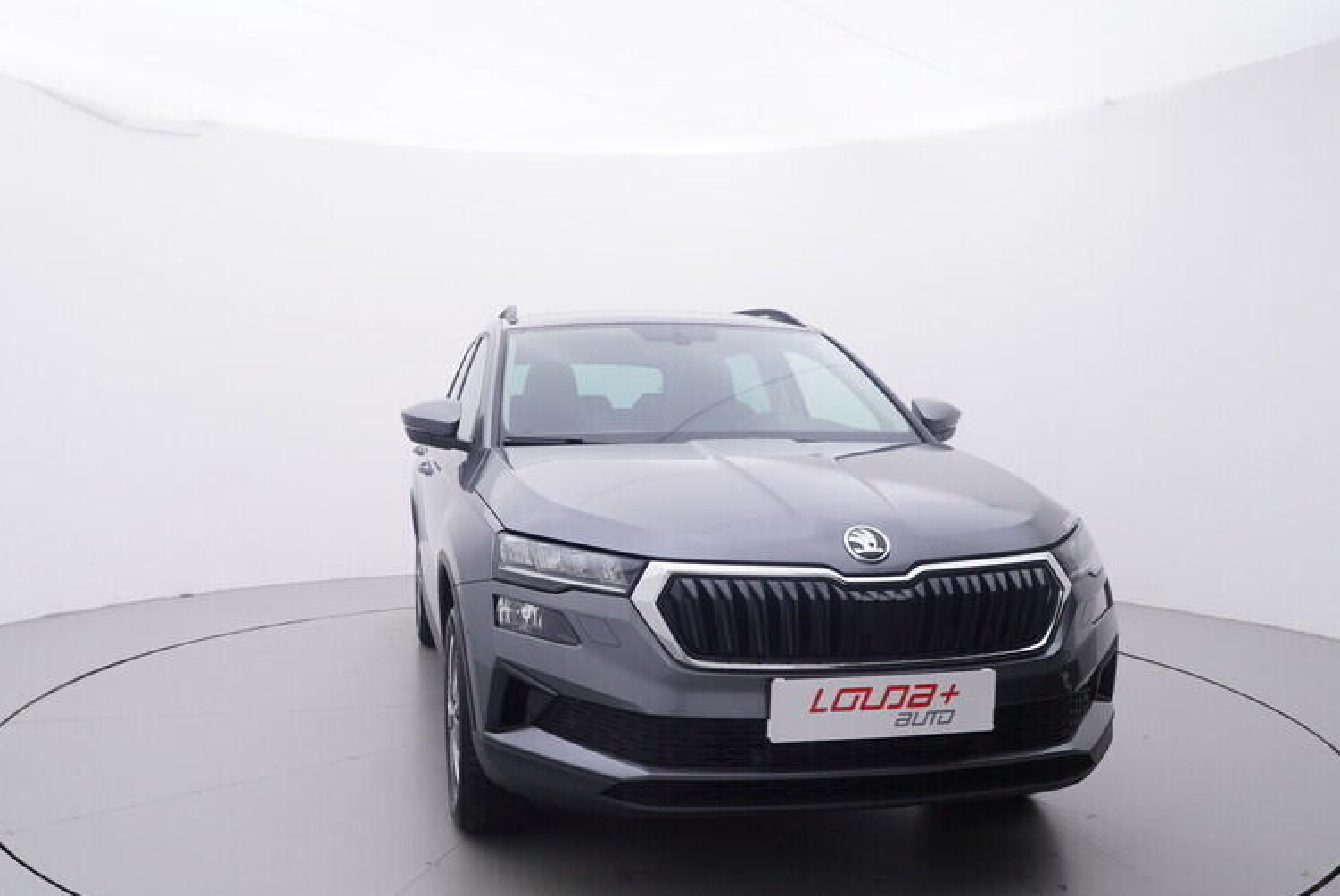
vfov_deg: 42.6
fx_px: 1143
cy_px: 544
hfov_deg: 60.4
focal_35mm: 31
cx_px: 558
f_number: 5
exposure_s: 1/80
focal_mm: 15
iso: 200
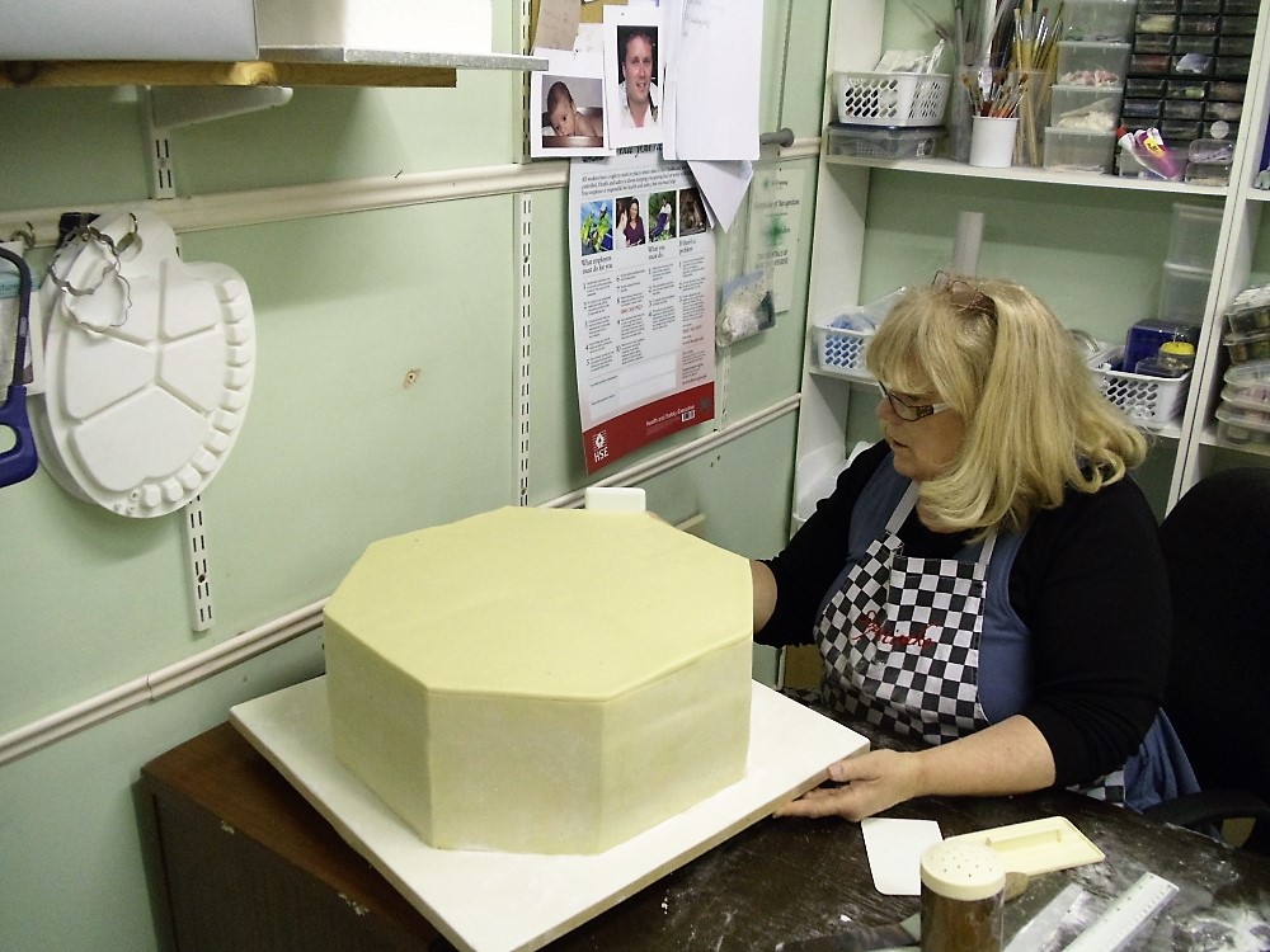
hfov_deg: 42.9
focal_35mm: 44
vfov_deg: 32.9
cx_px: 635
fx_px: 1614
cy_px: 476
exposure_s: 1/30
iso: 400
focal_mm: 6
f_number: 3.5
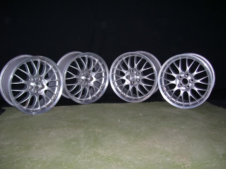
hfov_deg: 50.1
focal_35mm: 37
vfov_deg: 38.7
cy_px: 84
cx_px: 113
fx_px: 242
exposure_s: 1/60
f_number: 2.7
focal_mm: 6
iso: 80
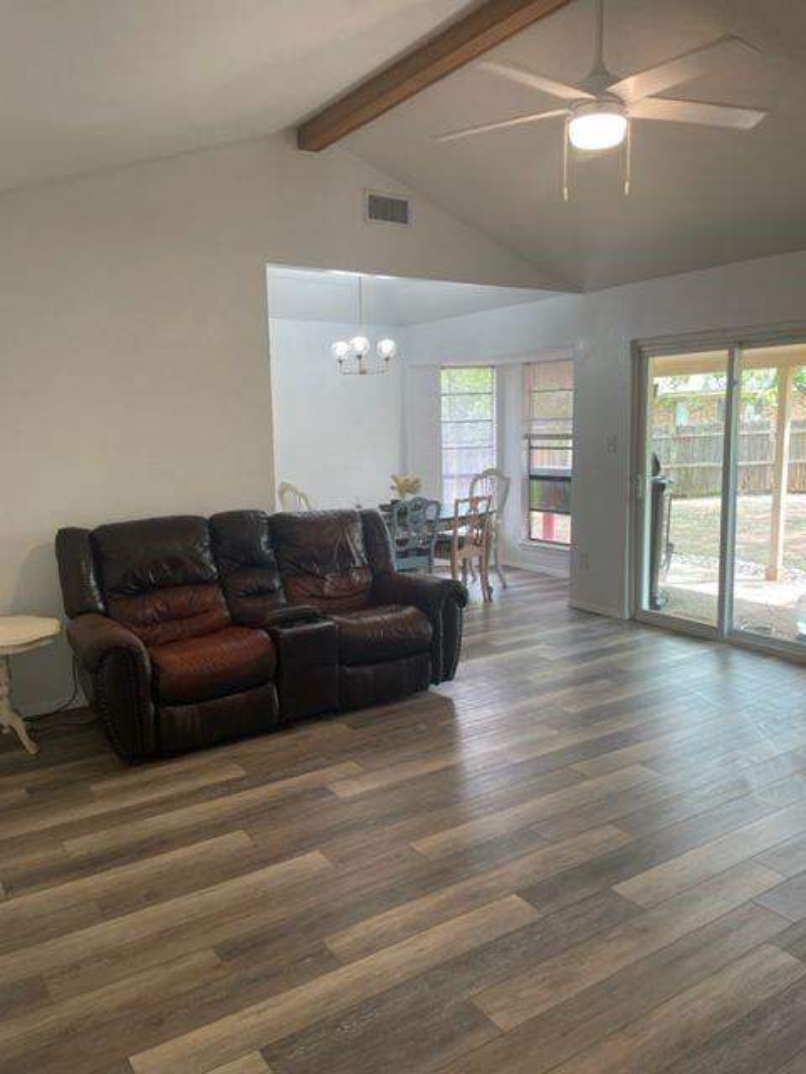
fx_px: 807
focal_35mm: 26
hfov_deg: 53.1
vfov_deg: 67.3
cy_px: 537
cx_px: 403
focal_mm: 4.2
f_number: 1.6
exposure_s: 1/120
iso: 100
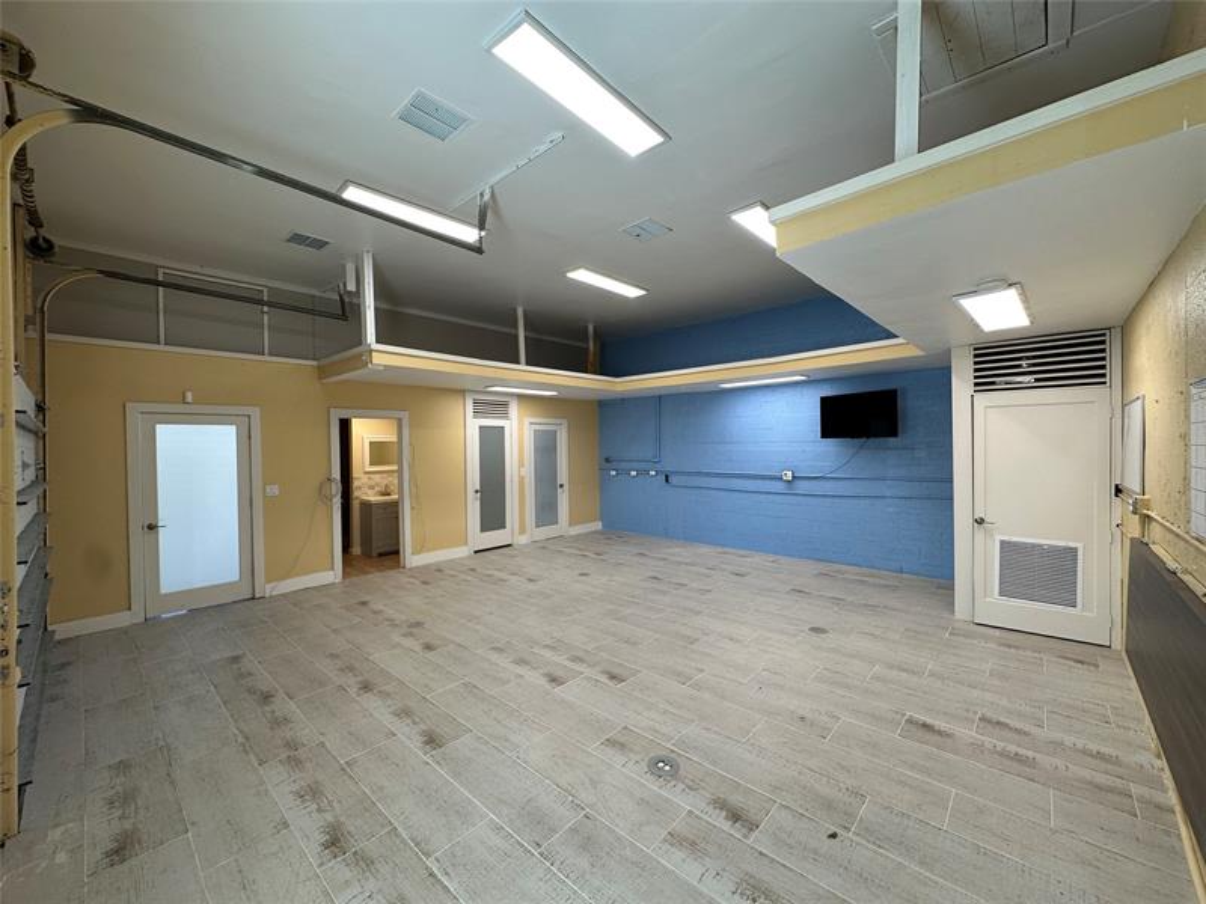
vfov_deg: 85.7
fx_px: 488
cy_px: 452
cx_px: 603
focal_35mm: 14
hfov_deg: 102.1
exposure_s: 1/120
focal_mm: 2.22
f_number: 2.2
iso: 100
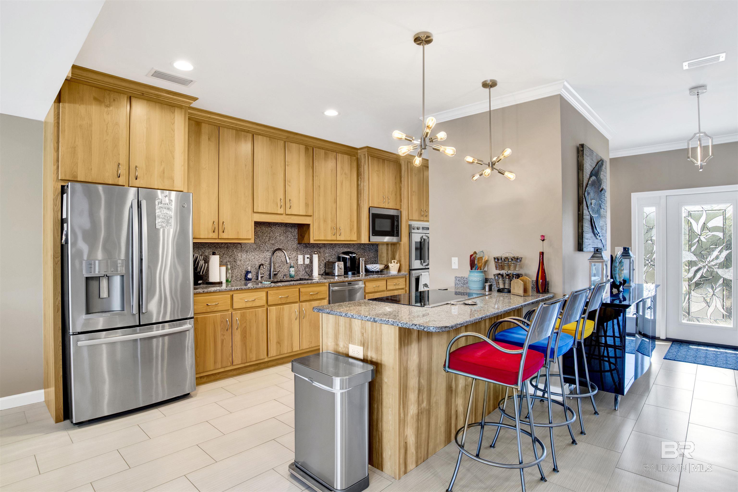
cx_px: 369
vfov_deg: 67.4
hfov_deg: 90.0
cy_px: 246
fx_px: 369
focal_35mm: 18
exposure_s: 1/8
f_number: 11
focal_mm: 18
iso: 200
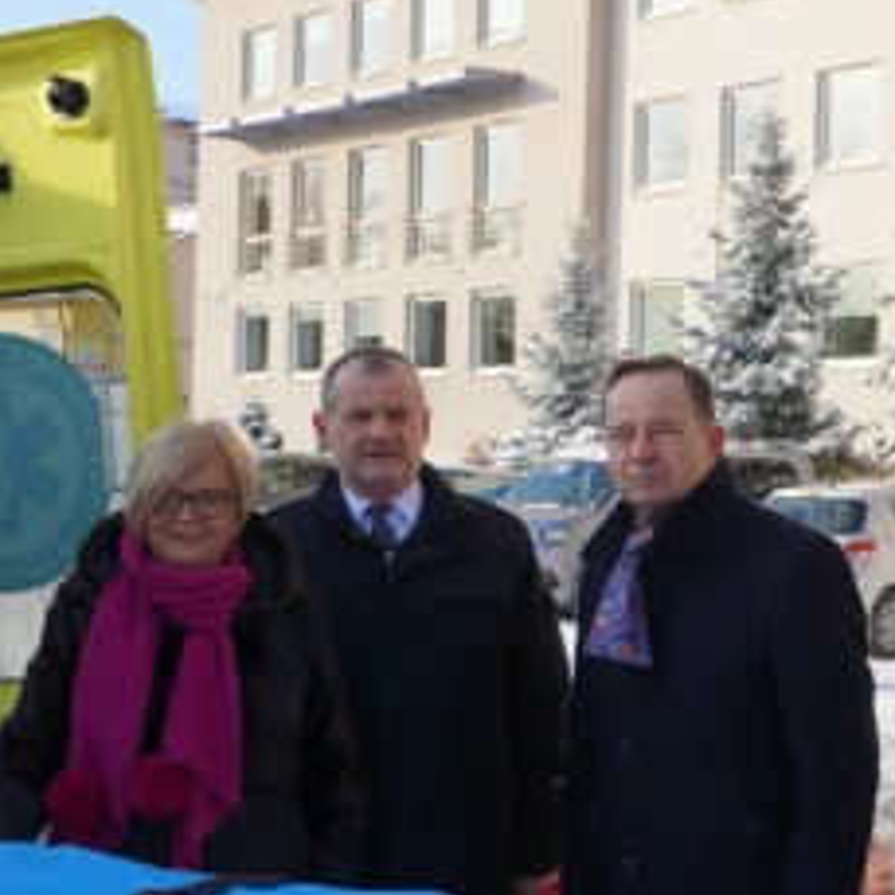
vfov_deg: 28.6
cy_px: 418
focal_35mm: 60
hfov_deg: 28.5
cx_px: 344
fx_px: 1755
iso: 100
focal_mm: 24
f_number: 4.5
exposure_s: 1/400
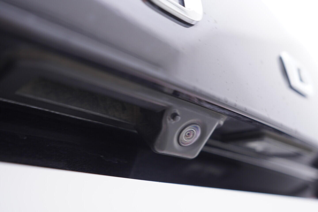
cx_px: 159
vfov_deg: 36.9
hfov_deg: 53.1
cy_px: 106
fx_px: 318
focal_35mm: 36
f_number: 2.8
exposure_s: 1/40
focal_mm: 24
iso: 200
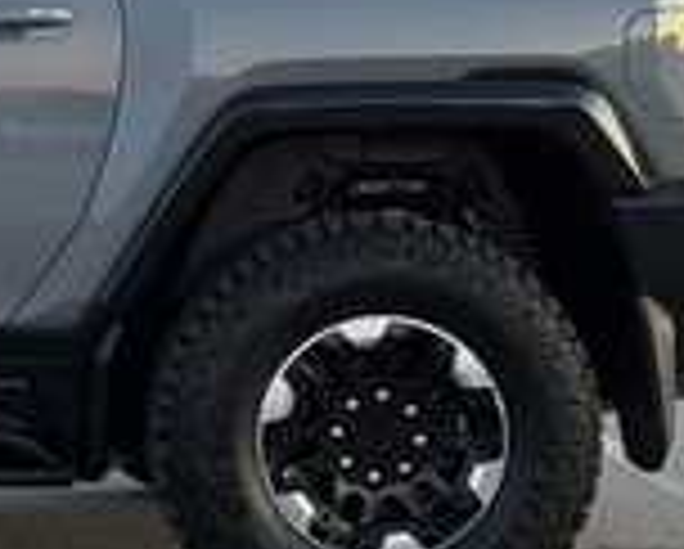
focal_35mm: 197
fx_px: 3993
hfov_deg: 9.5
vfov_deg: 7.9
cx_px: -360
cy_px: 153
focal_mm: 6.76
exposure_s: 1/60
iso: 250
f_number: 1.78
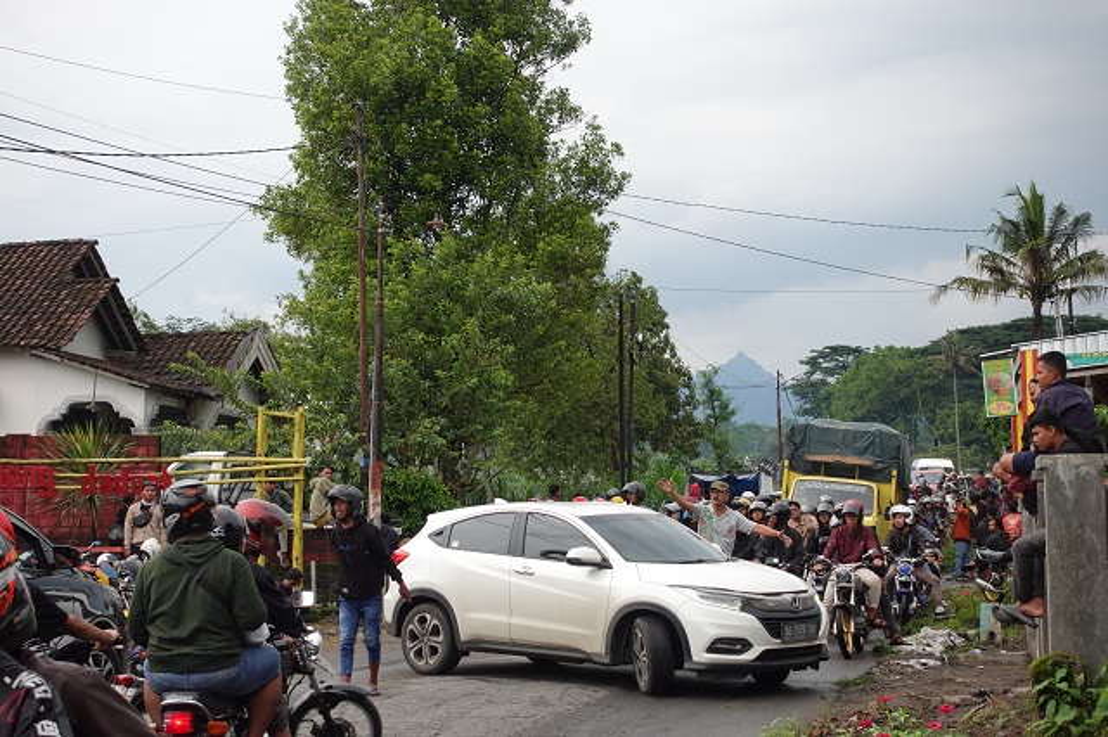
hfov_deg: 28.9
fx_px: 2153
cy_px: 368
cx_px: 554
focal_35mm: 70
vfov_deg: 19.4
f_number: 4
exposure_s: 1/200
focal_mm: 25.7
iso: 125
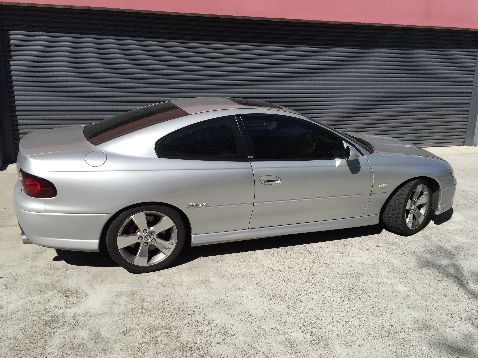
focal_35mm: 29
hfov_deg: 61.7
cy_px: 179
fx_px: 400
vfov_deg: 48.2
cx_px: 239
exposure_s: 1/2198
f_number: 2.2
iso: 32
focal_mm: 4.15
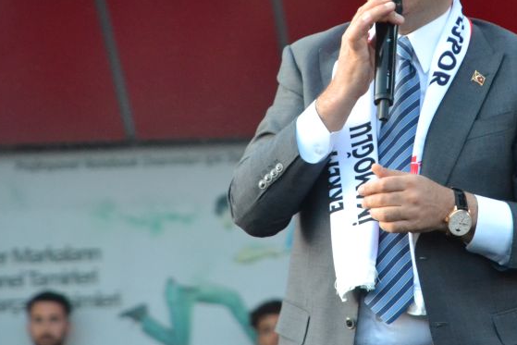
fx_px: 5616
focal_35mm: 391
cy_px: 92
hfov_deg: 5.3
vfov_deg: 3.5
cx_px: 383
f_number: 5.6
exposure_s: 1/125
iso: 2800
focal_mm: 135
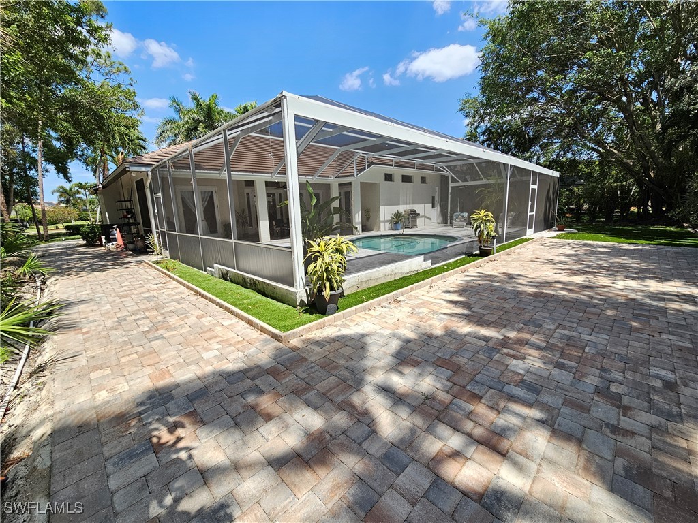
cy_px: 262
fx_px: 262
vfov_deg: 89.9
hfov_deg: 106.2
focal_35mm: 13
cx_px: 349
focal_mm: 2.2
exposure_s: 1/965
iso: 50
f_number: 2.2
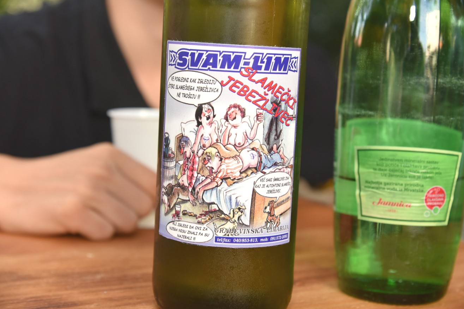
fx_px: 928
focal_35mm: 72
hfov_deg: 28.1
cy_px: 152
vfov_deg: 18.9
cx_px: 238
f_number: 5.6
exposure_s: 1/80
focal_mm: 70
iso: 400
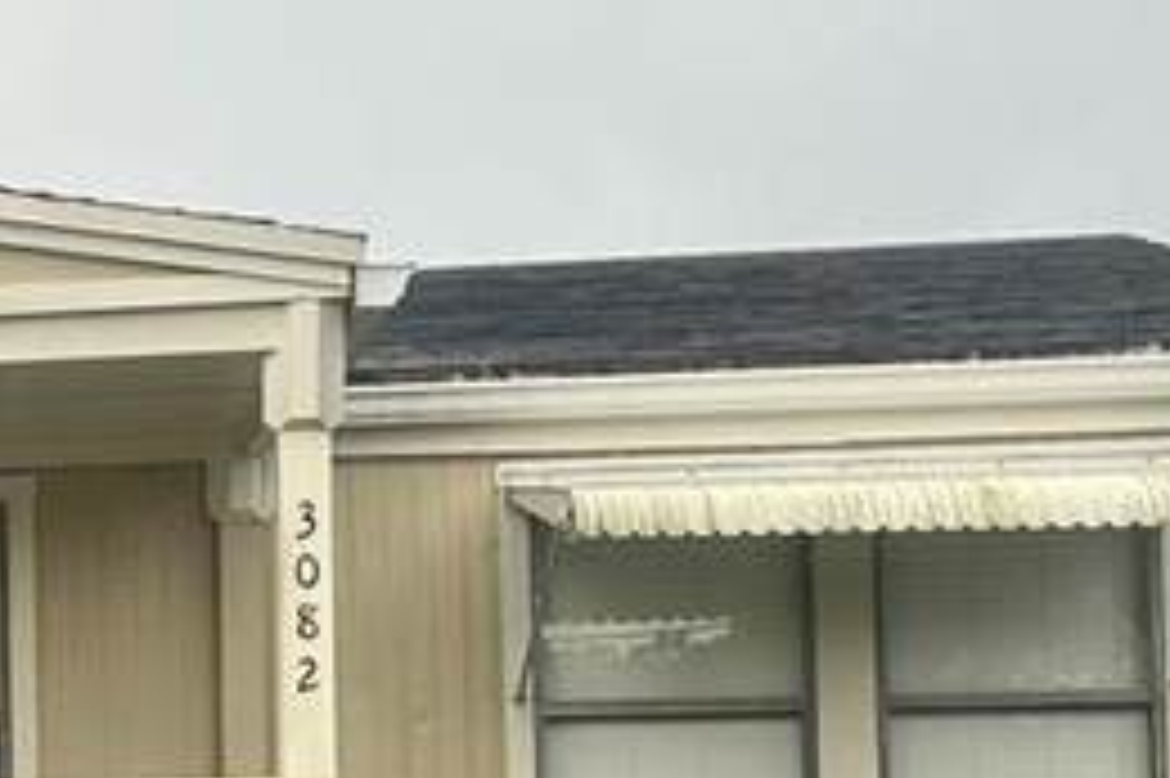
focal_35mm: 123
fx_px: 3995
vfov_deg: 11.0
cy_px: 818
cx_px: -868
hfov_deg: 14.8
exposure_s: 1/121
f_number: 1.78
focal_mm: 6.86
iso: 80
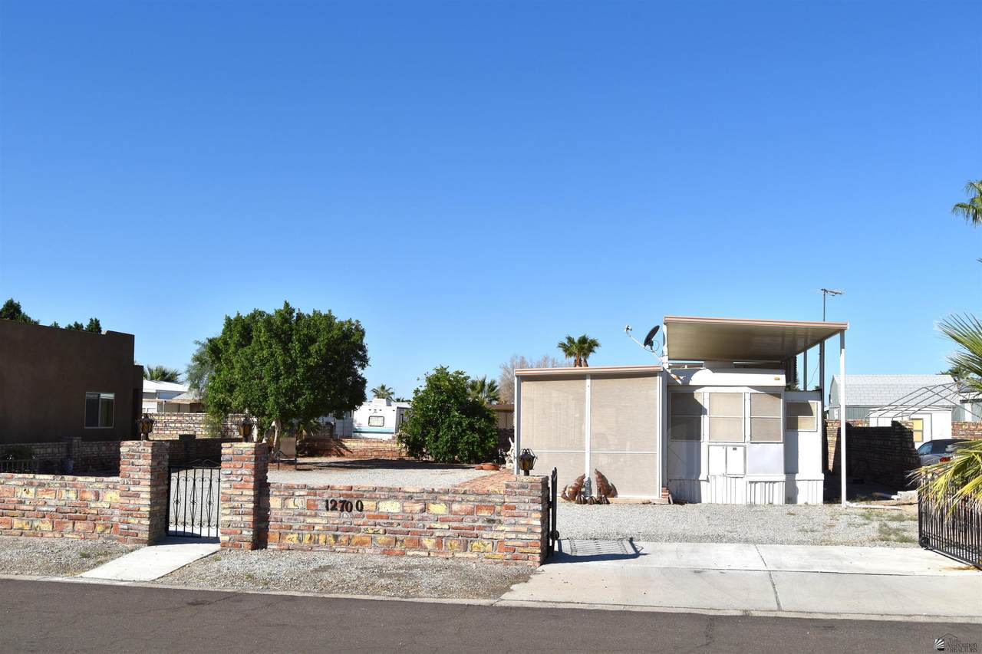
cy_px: 327
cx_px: 491
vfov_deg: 34.2
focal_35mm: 39
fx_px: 1064
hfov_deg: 49.6
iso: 200
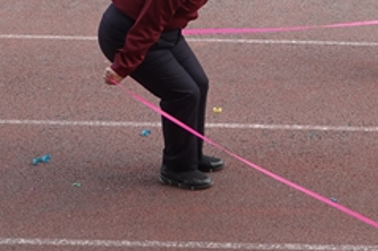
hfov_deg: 12.8
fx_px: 1500
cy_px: -38
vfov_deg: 9.5
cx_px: 710
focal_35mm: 143
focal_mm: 14.12
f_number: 3.5
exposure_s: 1/200
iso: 100
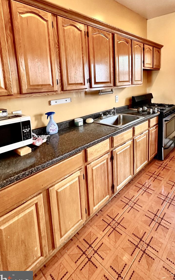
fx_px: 153
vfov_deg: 83.2
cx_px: 113
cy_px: 102
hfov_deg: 58.6
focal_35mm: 20
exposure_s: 1/60
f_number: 2.2
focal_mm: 2.22
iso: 500
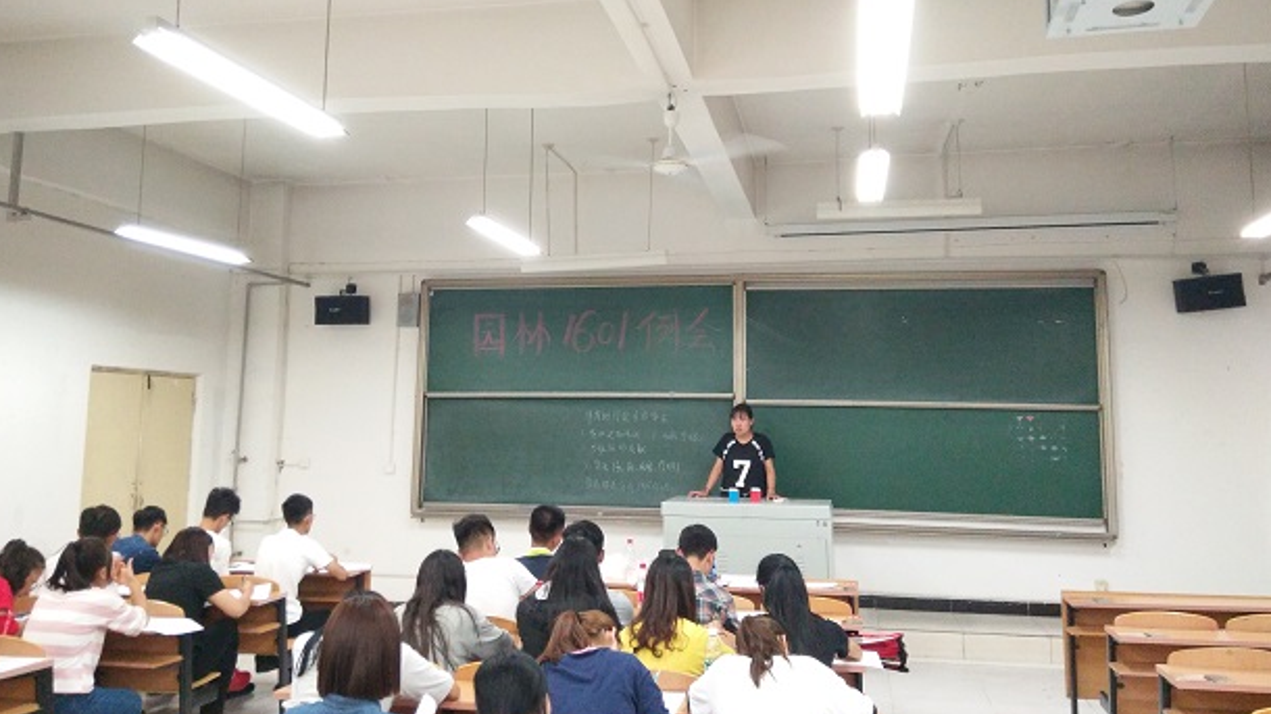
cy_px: 275
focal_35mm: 24
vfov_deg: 47.3
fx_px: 809
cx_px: 642
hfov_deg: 76.3
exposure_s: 1/33.3
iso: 429
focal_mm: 3.66
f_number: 2.2
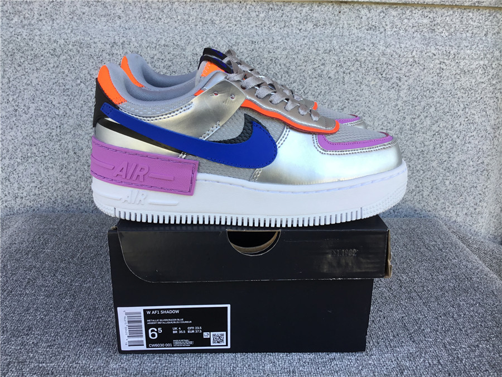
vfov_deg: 45.4
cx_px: 251
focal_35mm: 31
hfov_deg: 58.4
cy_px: 188
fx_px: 450
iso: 25
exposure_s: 1/130
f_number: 2.4
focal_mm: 3.3
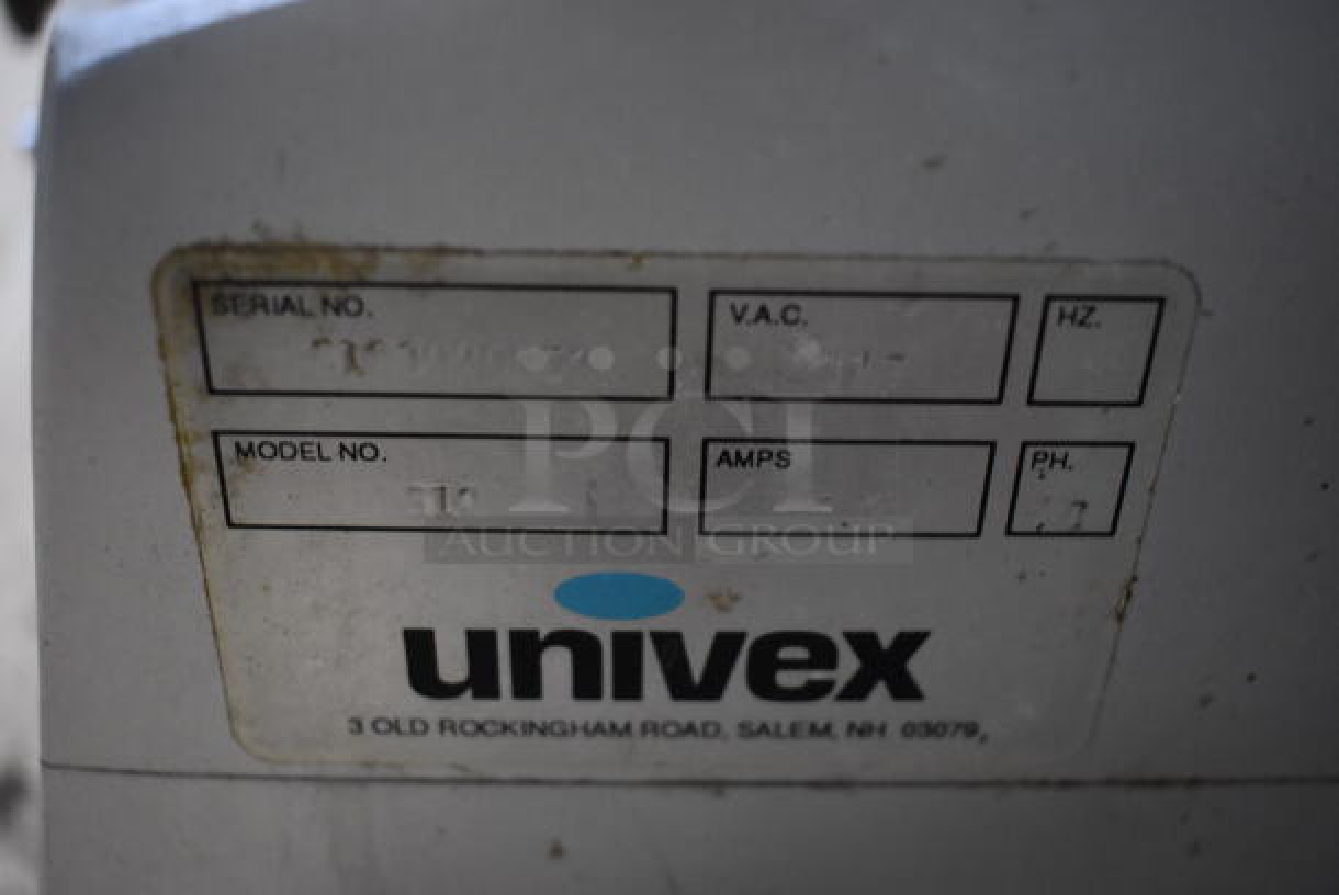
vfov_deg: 32.0
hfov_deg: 46.4
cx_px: 670
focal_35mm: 42
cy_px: 448
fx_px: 1564
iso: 2800
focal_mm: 28
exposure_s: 1/60
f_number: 4.2
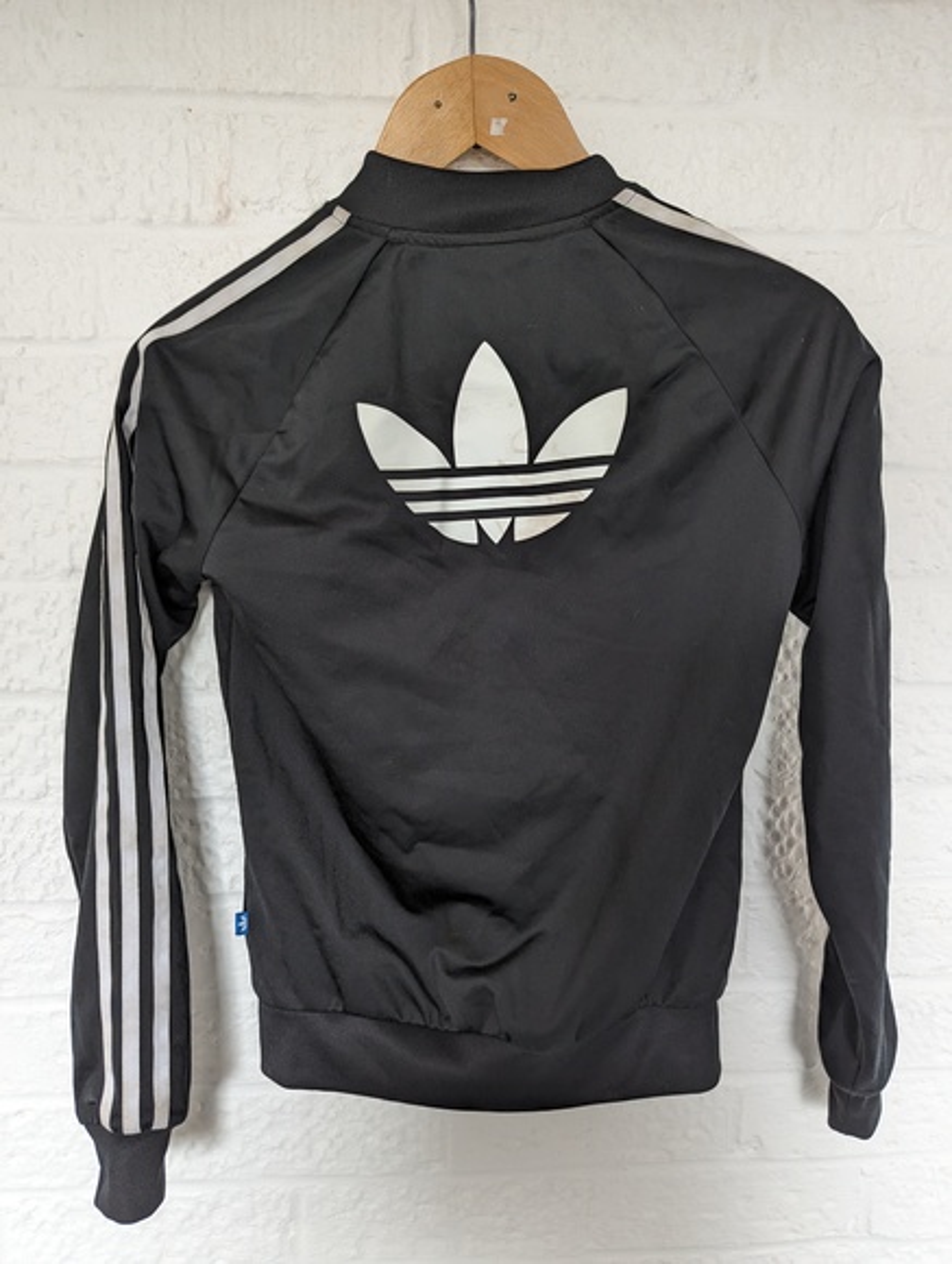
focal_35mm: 24
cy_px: 632
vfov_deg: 71.5
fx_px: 877
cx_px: 476
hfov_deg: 57.0
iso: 226
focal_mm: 6.81
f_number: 1.85
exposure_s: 1/76
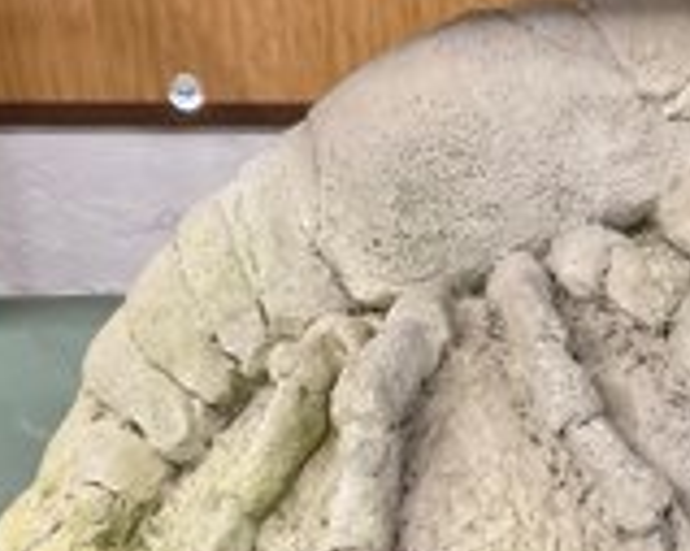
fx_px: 1245
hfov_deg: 29.6
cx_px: 627
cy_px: 341
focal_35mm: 61
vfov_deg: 24.9
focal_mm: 3
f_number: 1.8
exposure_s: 1/60
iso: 250
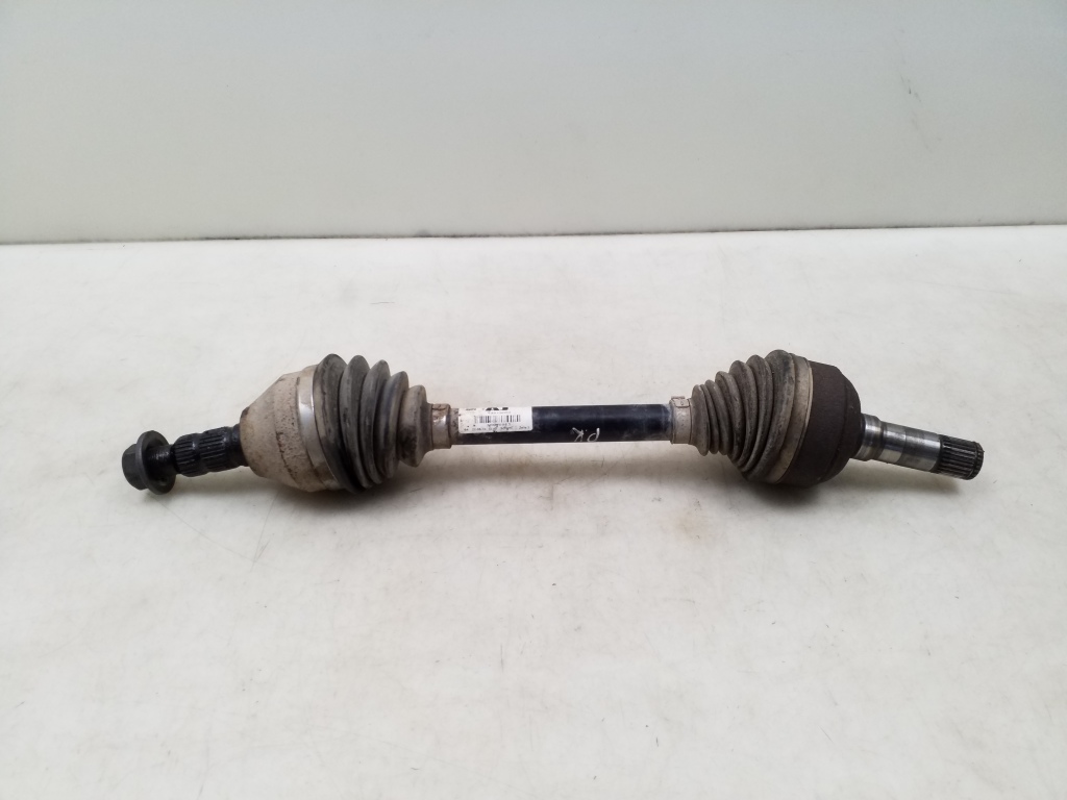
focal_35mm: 27
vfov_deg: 51.4
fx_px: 832
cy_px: 400
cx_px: 534
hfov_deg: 65.3
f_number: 1.9
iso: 100
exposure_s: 1/50
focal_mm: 3.6
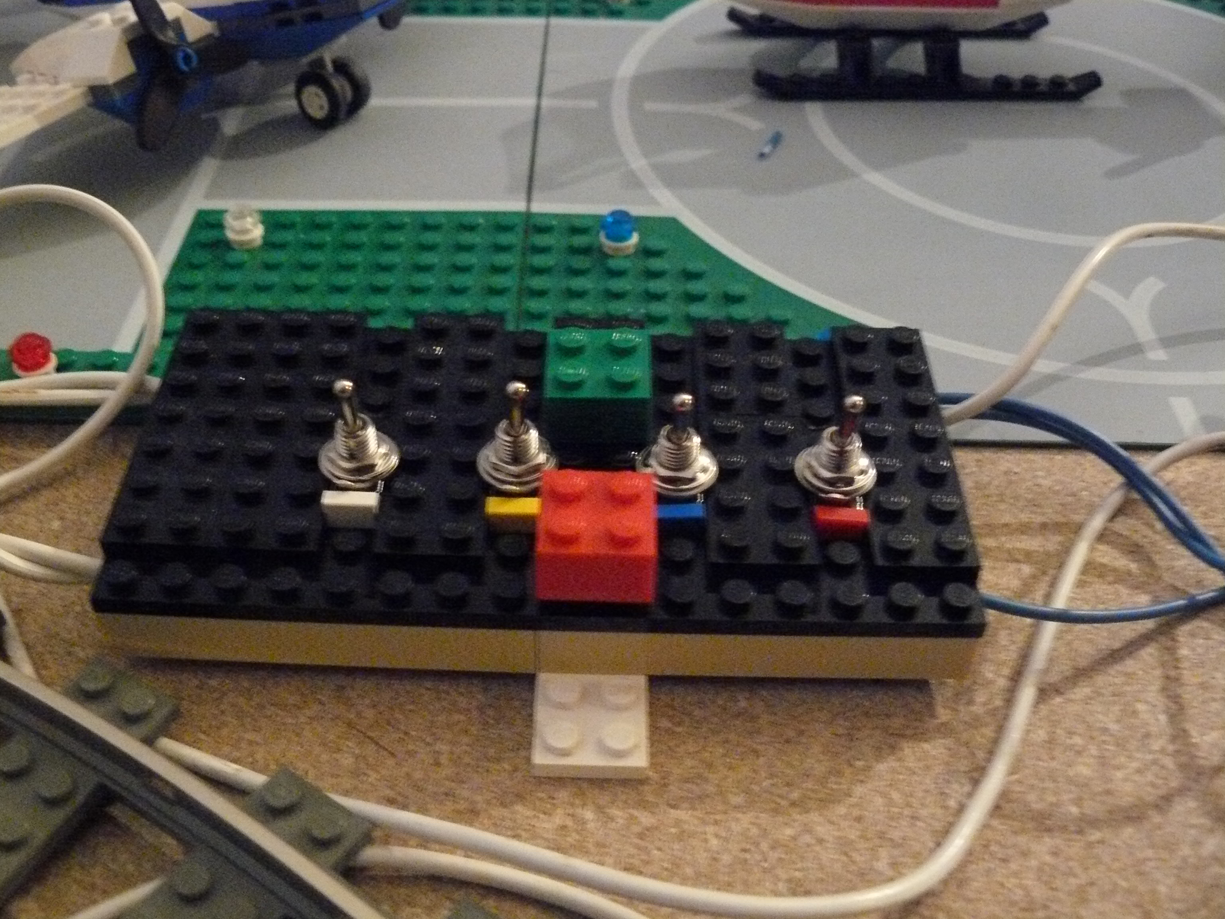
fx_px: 1274
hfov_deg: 51.4
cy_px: 460
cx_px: 612
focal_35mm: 36
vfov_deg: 39.7
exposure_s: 1/8
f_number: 2.8
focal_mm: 6
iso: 800
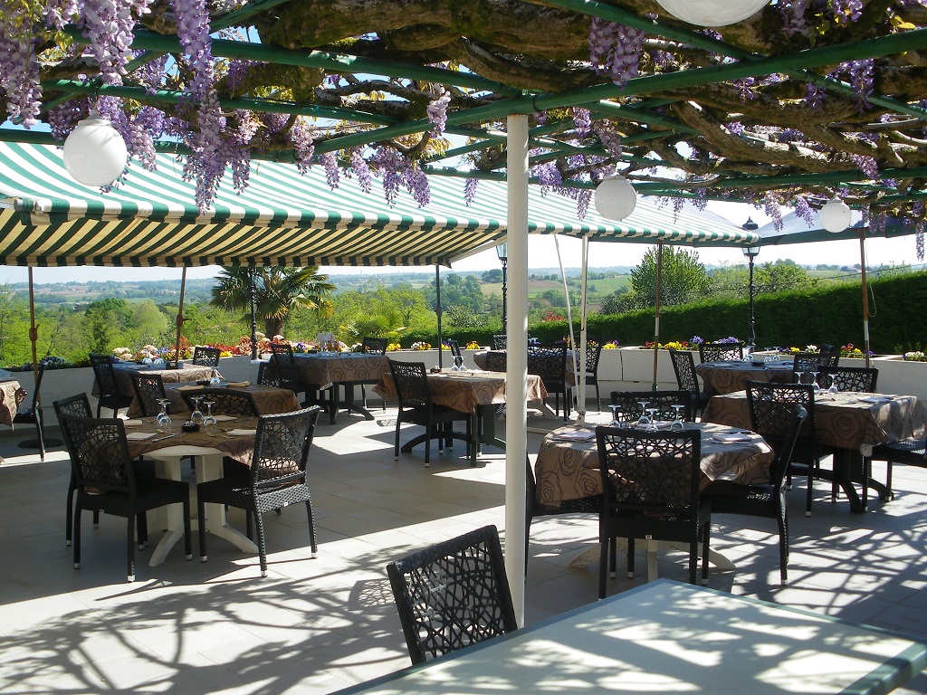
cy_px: 348
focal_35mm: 36
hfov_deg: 51.4
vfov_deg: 39.7
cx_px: 464
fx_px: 964
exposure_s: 1/160
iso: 80
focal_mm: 6.3
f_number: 5.4
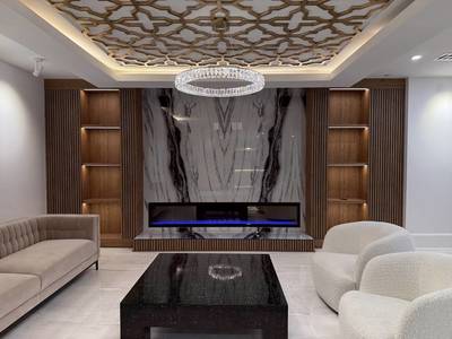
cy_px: 170
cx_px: 226
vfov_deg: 56.8
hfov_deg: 71.6
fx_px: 313
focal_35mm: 24
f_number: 1.78
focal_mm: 6.76
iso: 200
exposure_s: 1/120
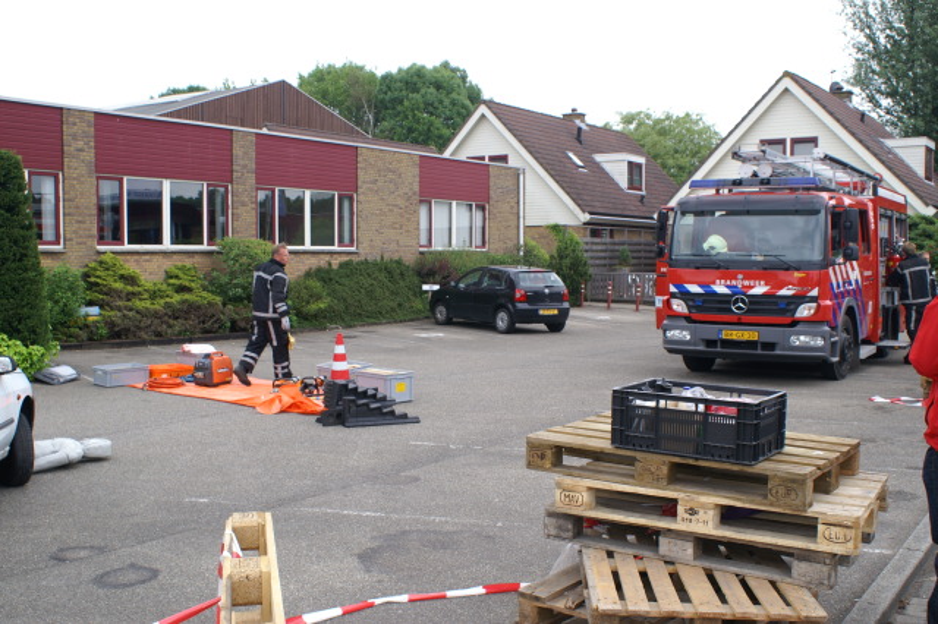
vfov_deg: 34.2
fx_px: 1016
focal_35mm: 39
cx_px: 469
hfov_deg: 49.6
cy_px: 312
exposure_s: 1/80
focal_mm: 26
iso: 100
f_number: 7.1
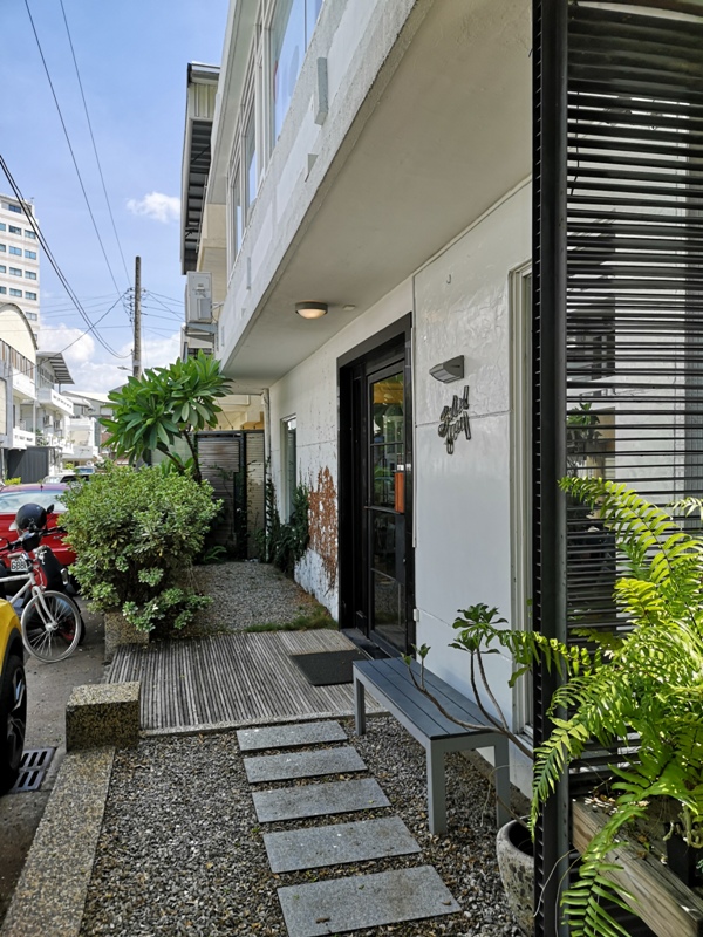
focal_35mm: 27
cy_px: 468
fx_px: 731
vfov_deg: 65.3
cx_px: 352
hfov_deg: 51.4
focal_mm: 3.95
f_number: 1.8
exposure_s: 1/1185
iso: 50
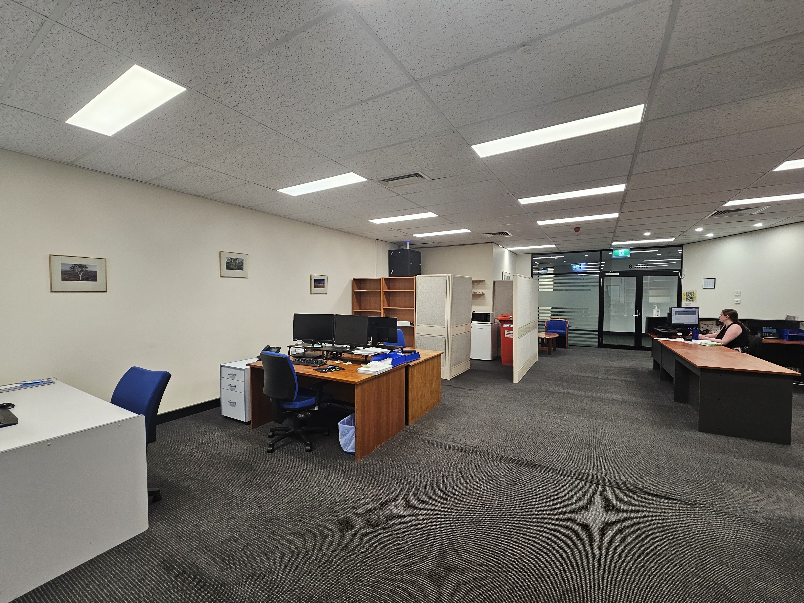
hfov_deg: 106.2
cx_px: 402
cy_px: 302
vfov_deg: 89.9
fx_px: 302
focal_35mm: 13
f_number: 2.2
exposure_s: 1/50
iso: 160
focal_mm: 2.2
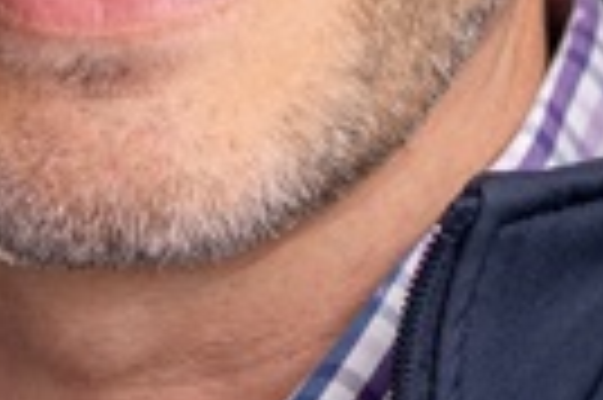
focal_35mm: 649
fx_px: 10857
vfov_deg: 2.1
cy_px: 299
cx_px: -486
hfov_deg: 3.2
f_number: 2.8
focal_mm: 85
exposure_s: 1/125
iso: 100
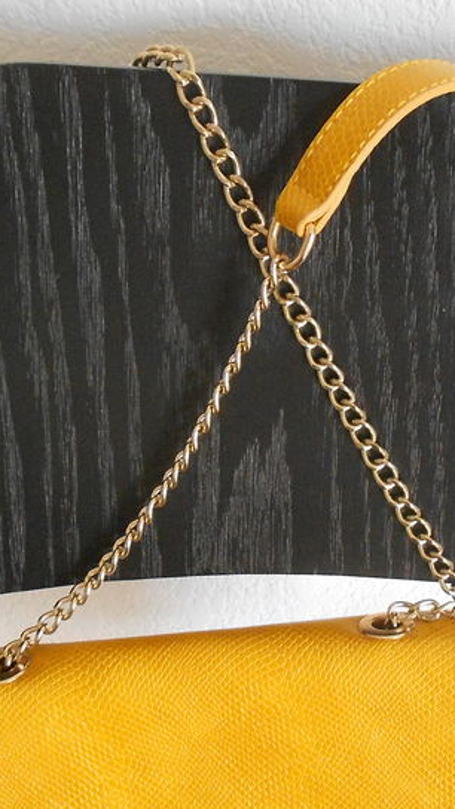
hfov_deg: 22.6
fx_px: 1117
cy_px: 539
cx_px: 378
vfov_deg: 39.4
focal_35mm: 52
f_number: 3.2
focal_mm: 4.6
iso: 320
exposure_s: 1/30
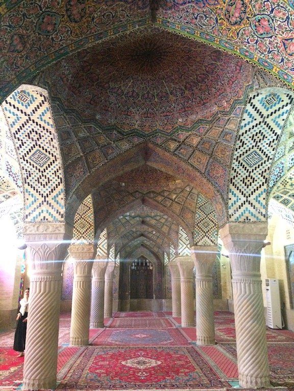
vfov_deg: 61.7
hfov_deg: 48.2
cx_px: 147
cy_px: 196
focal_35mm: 29
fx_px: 328
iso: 320
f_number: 2.2
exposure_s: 1/25
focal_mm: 4.15
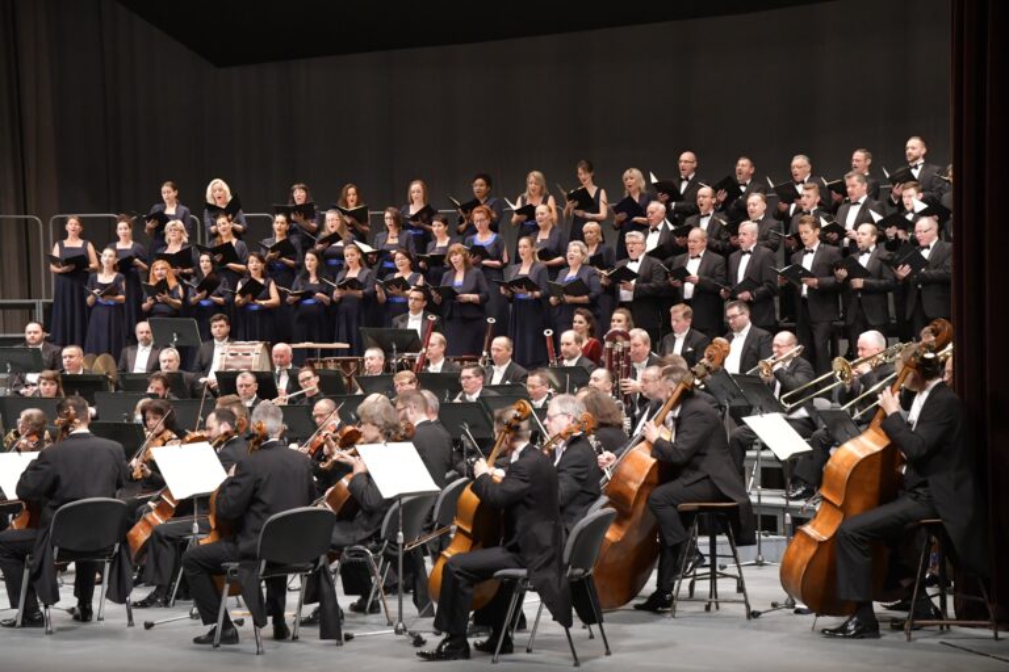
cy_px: 336
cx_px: 504
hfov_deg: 24.6
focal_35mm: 82
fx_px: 2312
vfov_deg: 16.6
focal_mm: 55
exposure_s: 1/100
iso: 3200
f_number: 5
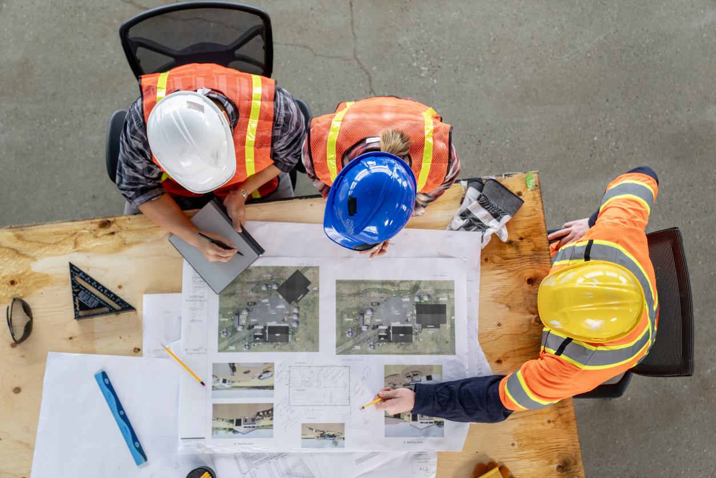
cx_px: 358
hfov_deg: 39.6
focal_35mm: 50
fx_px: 994
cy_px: 239
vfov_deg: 27.0
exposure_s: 1/30
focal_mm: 50
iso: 400
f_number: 2.8
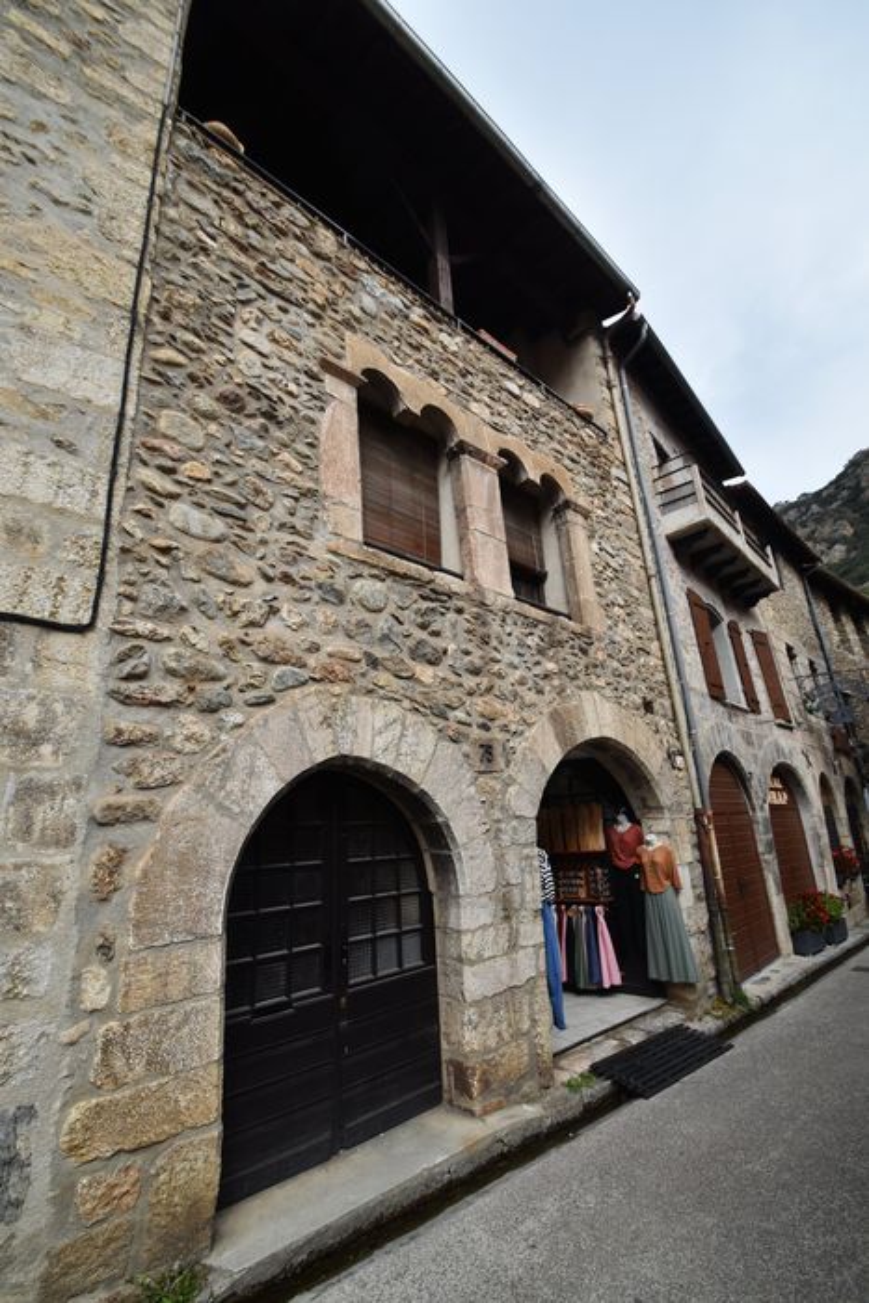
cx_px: 434
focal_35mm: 15
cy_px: 652
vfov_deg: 100.4
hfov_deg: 77.4
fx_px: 543
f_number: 9
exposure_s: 1/320
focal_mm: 10
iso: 200
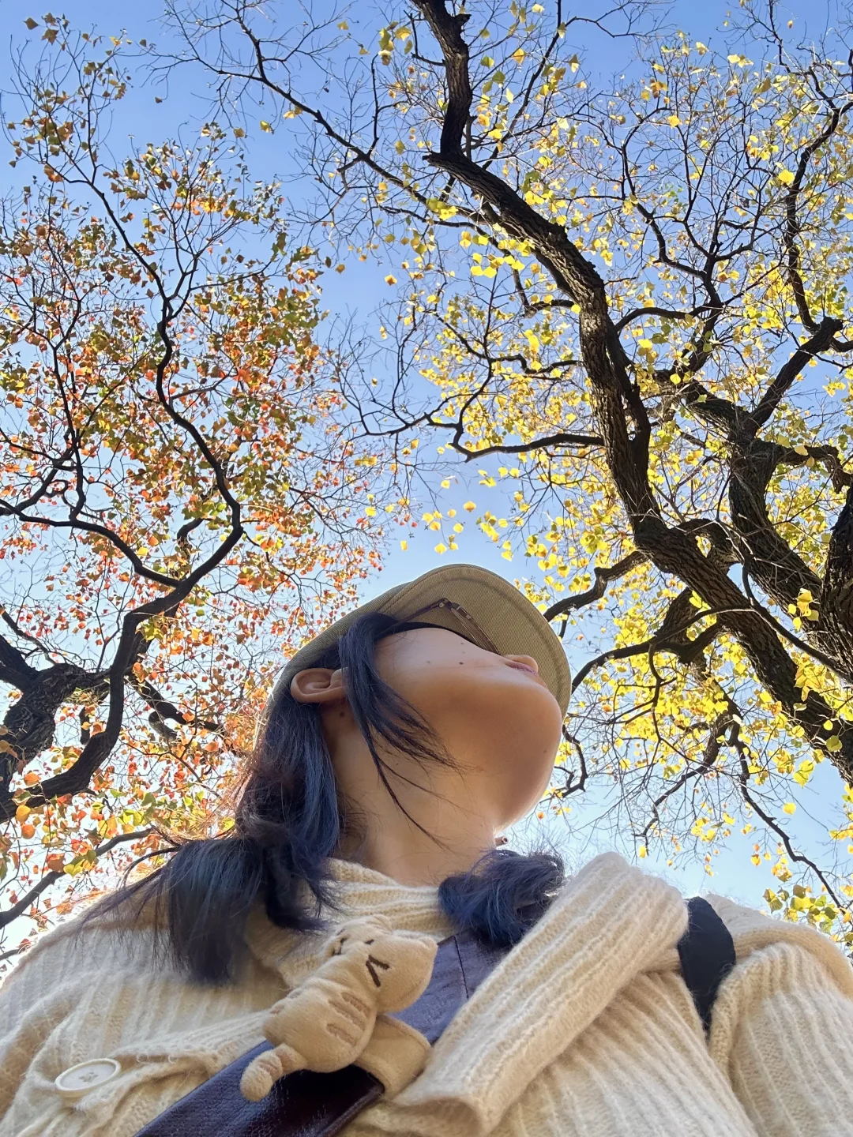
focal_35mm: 30
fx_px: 986
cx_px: 426
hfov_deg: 46.8
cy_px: 568
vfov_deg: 60.0
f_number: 1.9
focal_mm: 2.69
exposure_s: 1/265
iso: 25
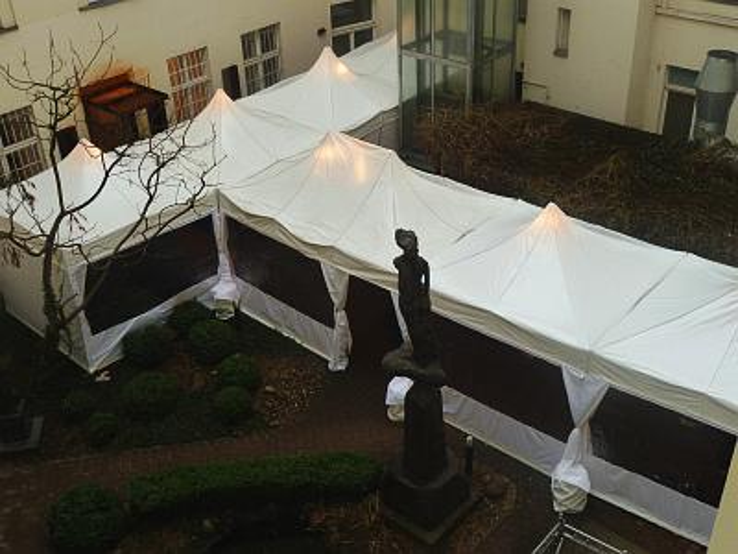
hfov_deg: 46.8
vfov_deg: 36.0
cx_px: 369
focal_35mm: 40
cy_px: 277
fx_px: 853
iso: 125
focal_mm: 6.5
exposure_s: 1/50
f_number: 3.6
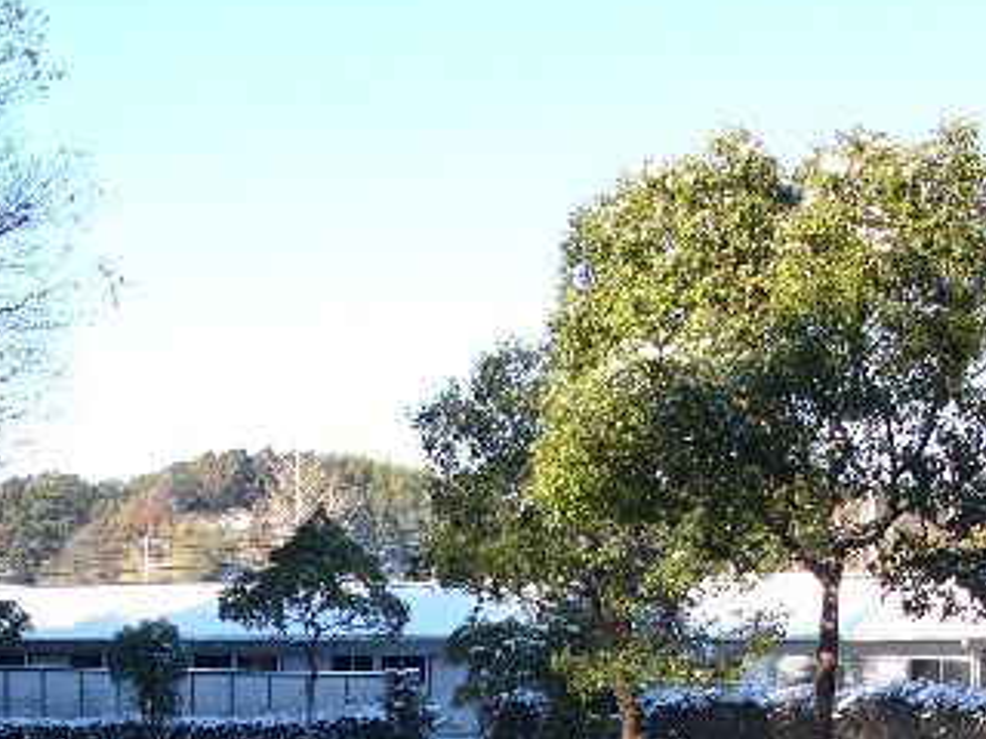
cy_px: 721
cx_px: 370
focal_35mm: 72
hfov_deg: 26.9
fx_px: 2051
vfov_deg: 19.9
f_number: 4.6
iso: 100
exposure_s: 1/500
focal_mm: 6
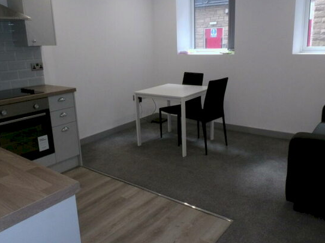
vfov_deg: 45.4
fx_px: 291
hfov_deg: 58.4
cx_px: 160
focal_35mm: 31
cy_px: 116
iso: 493
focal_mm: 4.3
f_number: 4.1
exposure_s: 1/15
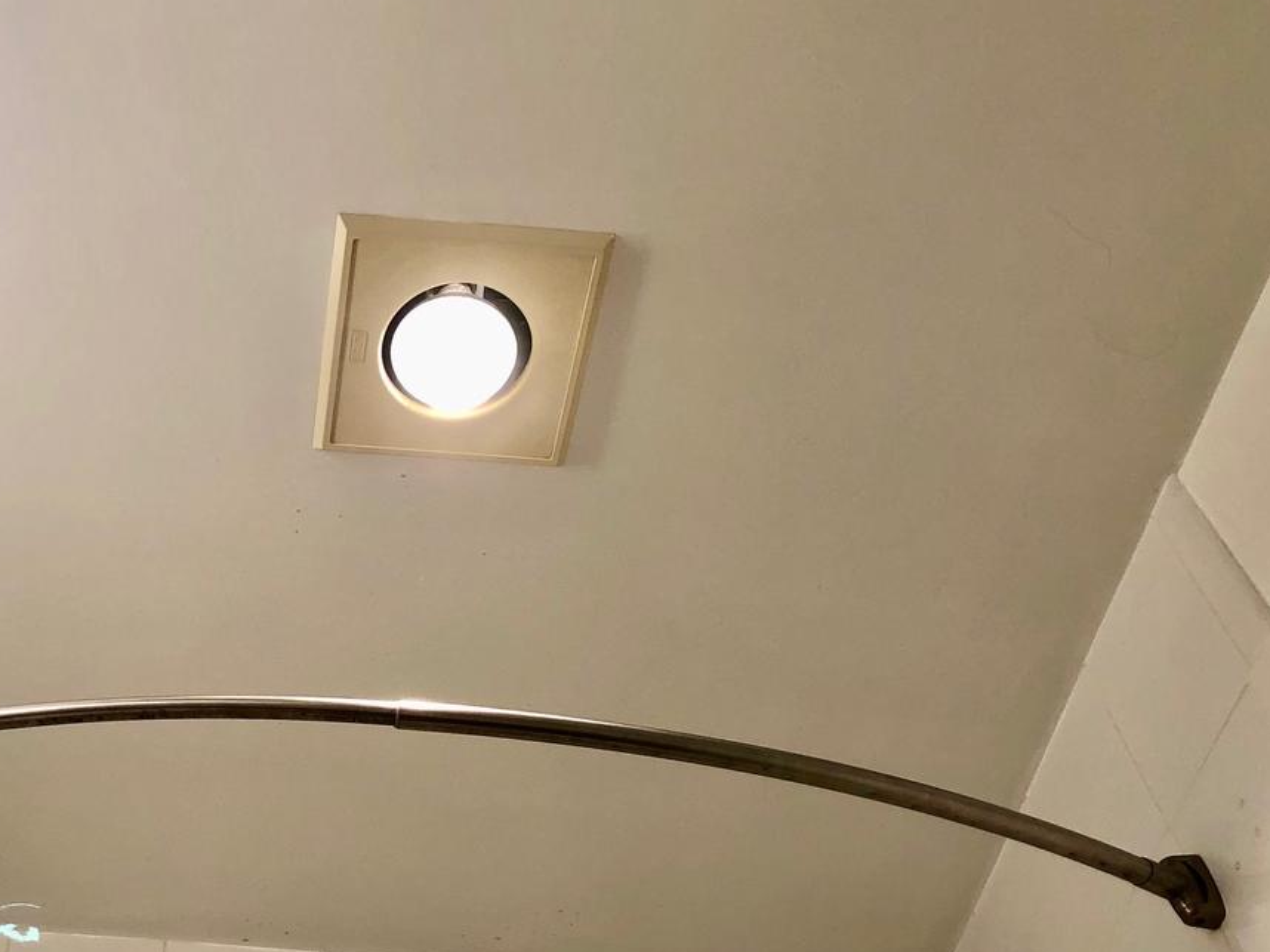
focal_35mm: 47
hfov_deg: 38.9
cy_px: 681
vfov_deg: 30.5
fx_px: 1724
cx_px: 261
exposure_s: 1/120
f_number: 1.8
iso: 32
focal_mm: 3.99
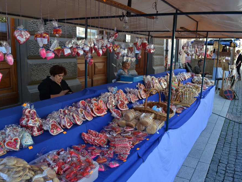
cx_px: 120
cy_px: 91
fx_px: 210
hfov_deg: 60.0
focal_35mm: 30
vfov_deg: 46.8
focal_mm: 18
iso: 250
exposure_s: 1/125
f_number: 5.6
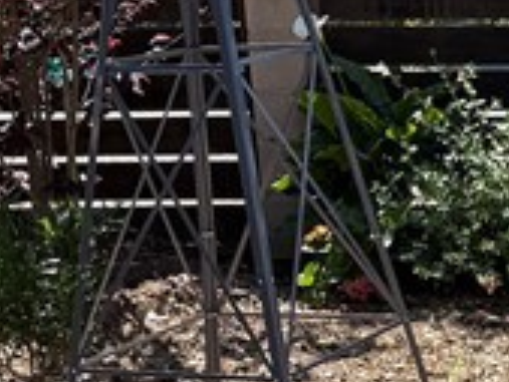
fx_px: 2134
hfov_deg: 13.3
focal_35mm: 145
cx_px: 560
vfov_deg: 10.2
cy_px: 322
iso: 80
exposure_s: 1/1337
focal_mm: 6.76
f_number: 1.78
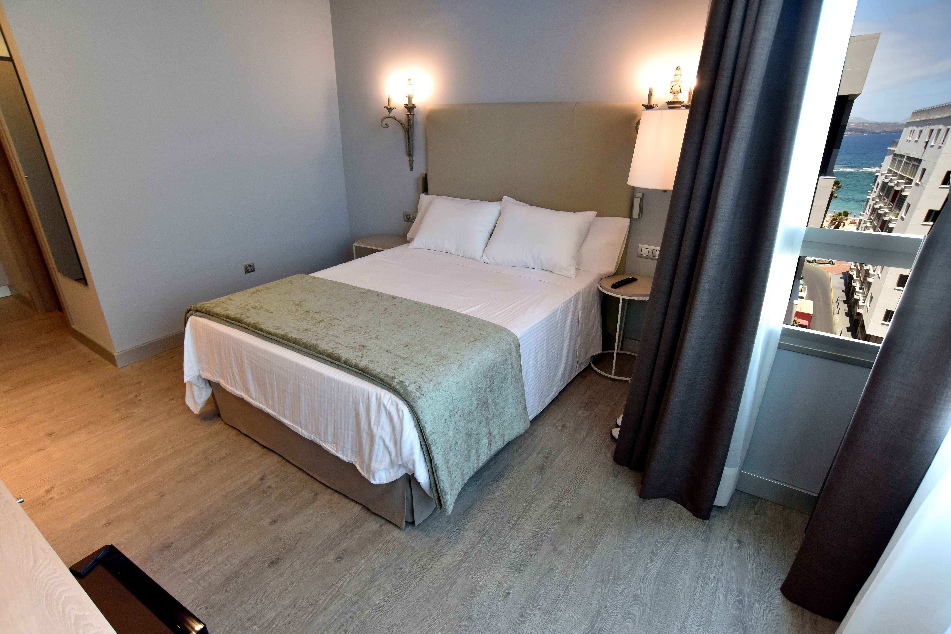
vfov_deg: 67.4
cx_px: 476
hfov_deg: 90.0
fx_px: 476
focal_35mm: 18
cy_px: 317
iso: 1600
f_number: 8
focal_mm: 18
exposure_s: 1/60
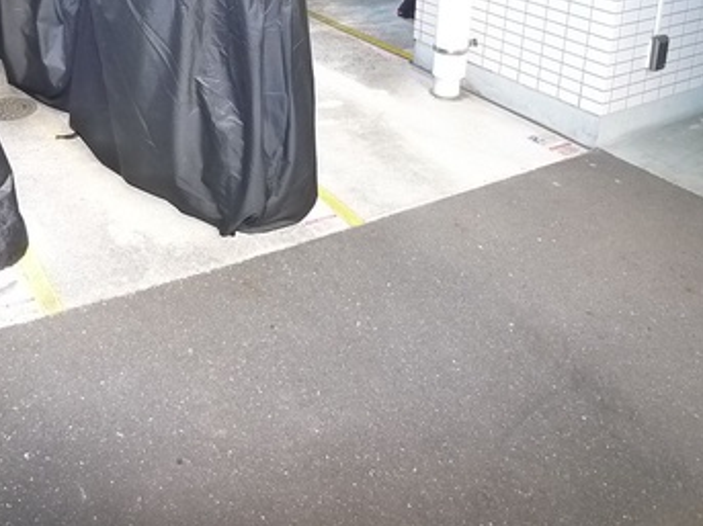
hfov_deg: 37.9
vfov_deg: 27.9
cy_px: 1
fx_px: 995
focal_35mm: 49
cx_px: 168
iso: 400
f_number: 2
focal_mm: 5.1
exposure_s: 1/20
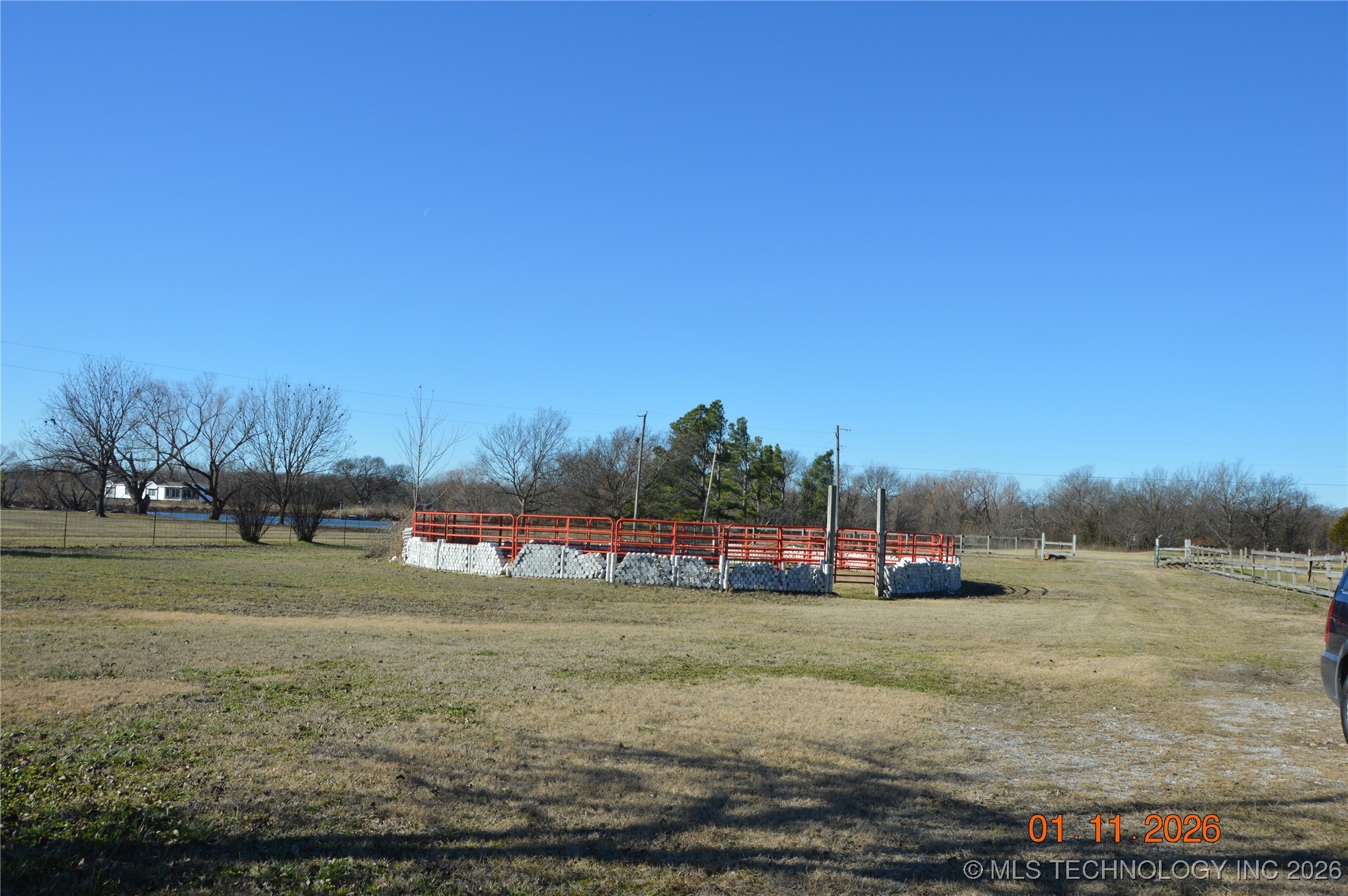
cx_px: 674
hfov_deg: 67.4
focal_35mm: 27
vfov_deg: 47.8
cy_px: 448
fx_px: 1010
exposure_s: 1/250
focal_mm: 18
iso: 100
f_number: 8
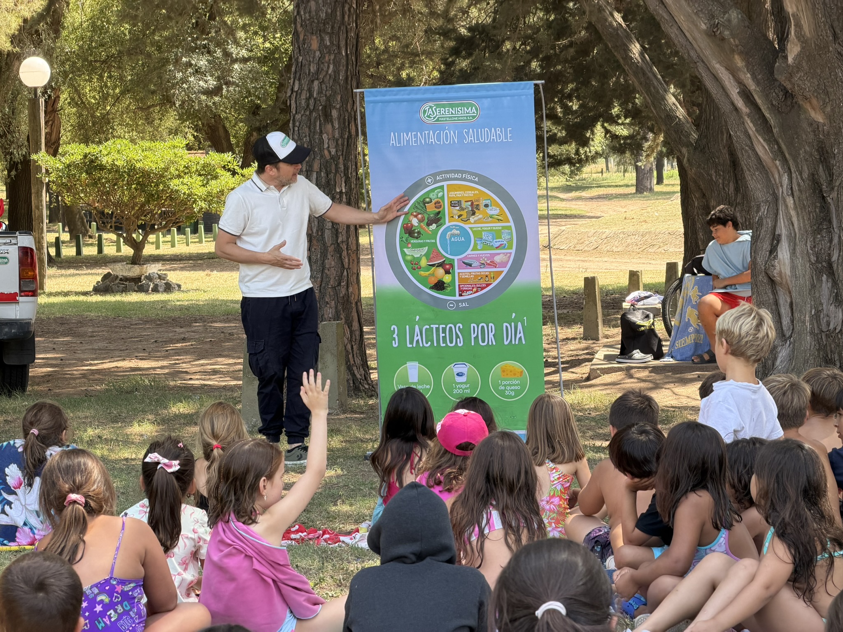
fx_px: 2435
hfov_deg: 19.6
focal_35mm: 100
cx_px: 422
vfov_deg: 14.8
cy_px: 316
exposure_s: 1/145
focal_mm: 16.89
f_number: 2.8
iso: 50
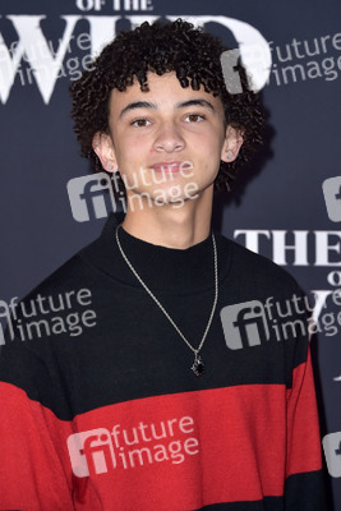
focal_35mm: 145
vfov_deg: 14.1
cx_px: 170
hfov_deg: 9.5
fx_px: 2058
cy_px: 256
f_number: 7.1
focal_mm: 145
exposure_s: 1/250
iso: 320
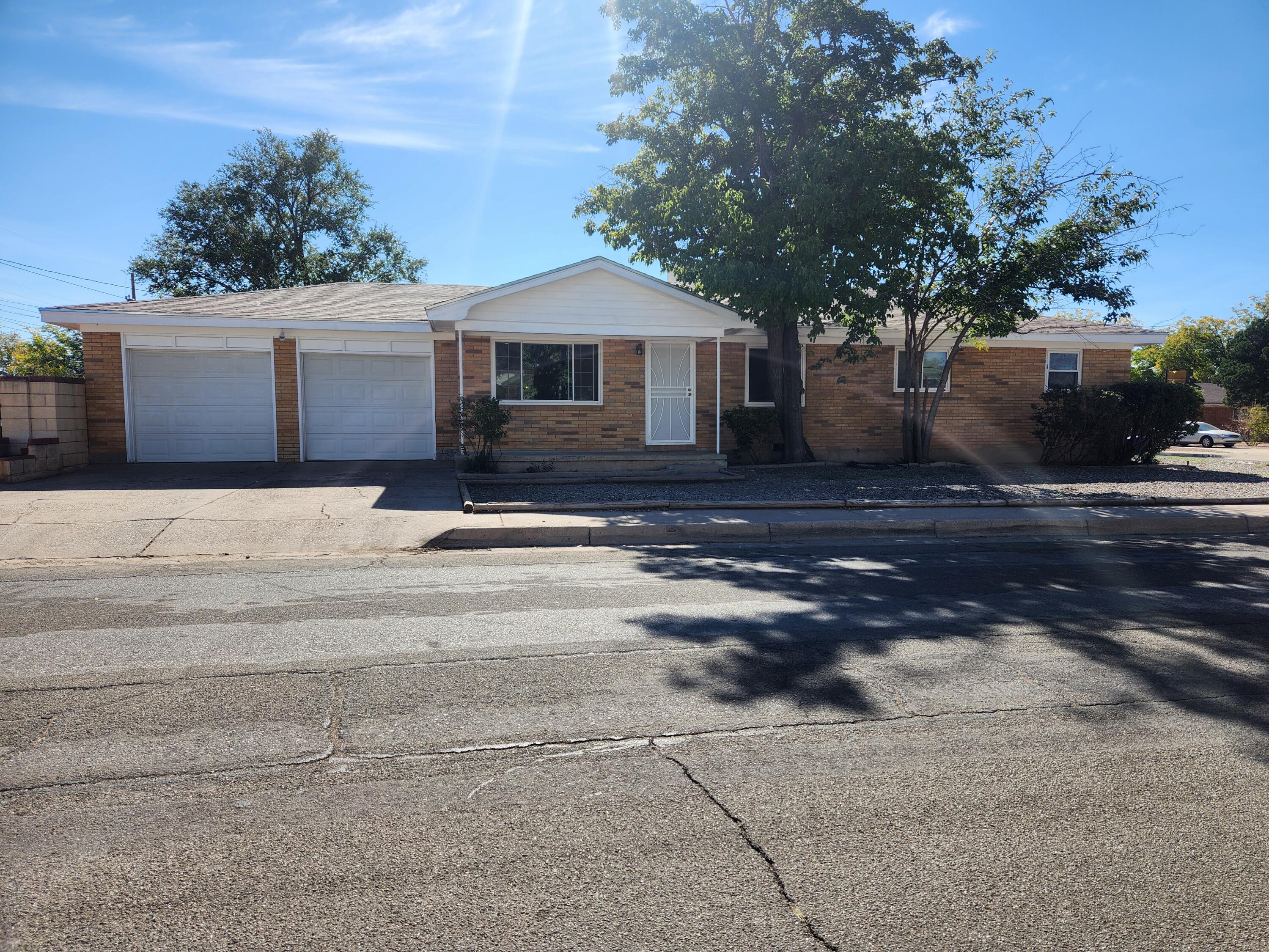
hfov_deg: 73.9
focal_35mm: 23
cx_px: 634
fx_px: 843
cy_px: 476
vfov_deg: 58.9
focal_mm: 5.4
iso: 20
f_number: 1.8
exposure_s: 1/1358
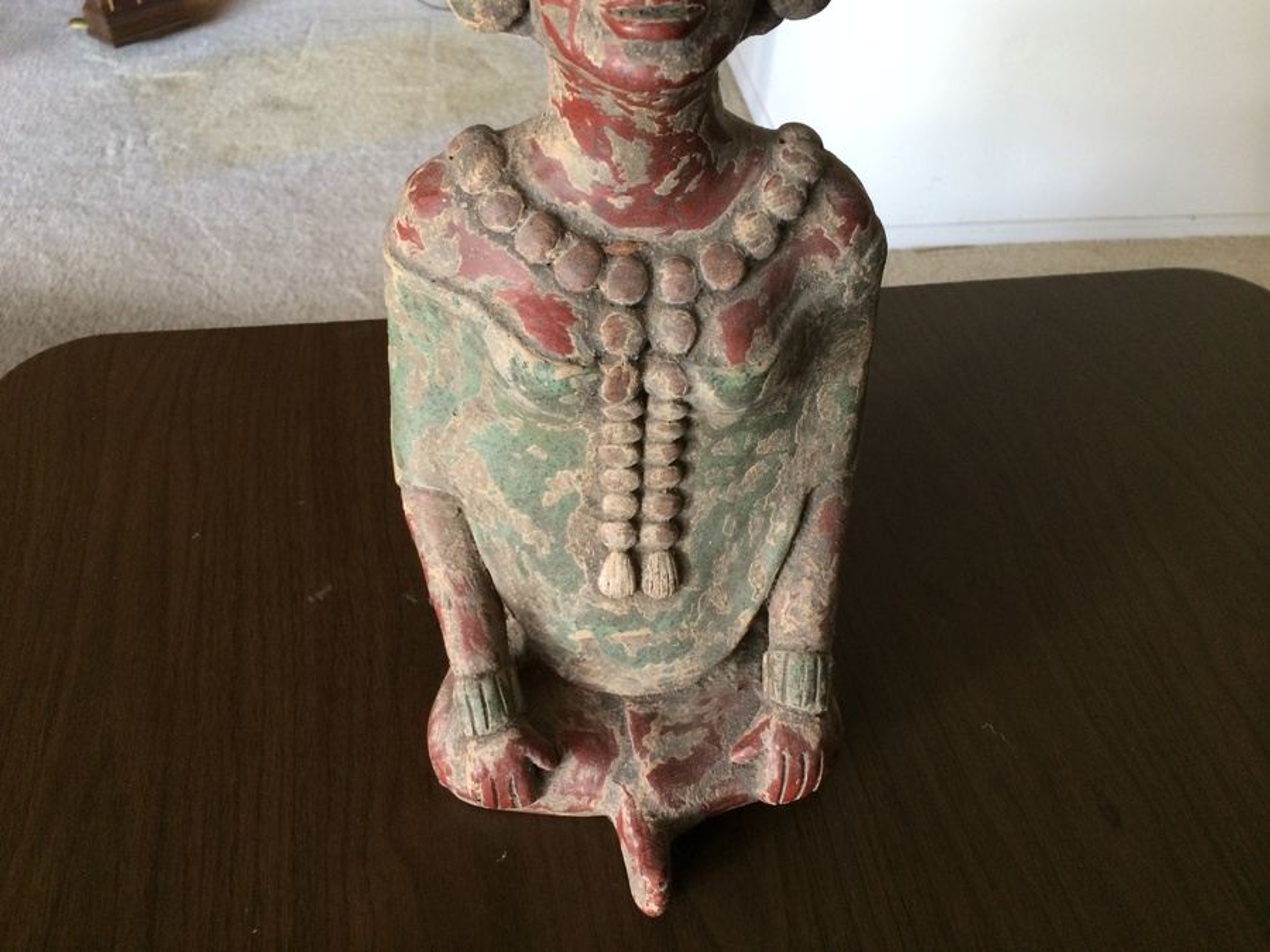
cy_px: 476
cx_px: 635
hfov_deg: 60.0
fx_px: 1101
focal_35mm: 30
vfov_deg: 46.8
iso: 160
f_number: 2.2
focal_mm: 4.12
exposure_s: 1/30
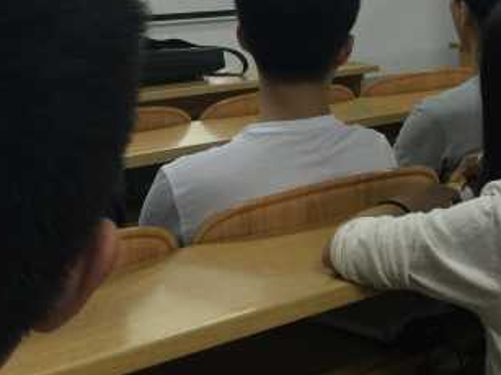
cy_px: -42
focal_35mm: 68
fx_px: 984
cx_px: 413
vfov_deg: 20.5
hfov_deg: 27.9
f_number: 2.2
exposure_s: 1/15
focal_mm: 4.15
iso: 50
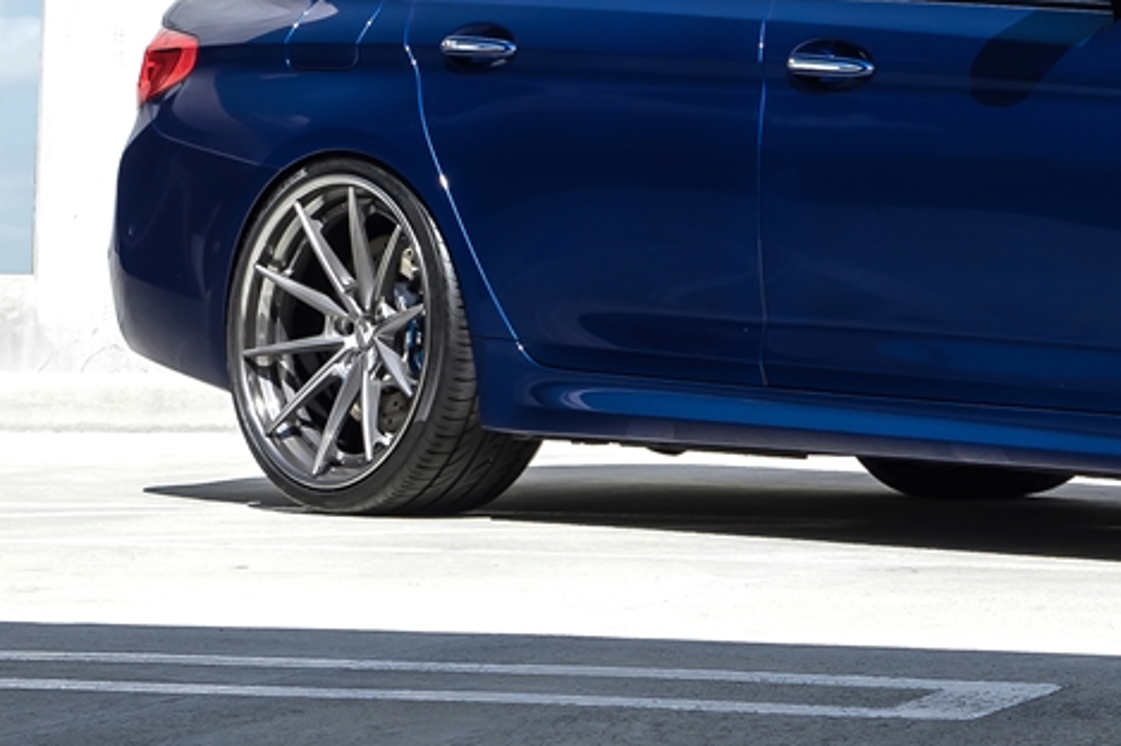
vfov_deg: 7.7
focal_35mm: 176
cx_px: 968
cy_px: -145
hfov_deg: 11.6
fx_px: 5476
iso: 125
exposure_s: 1/320
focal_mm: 43
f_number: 6.3
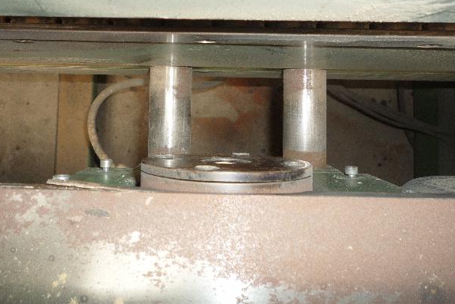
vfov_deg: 37.0
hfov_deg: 54.3
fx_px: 442
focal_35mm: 35
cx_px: 205
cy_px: 78
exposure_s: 1/30
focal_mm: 4.4
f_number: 2.8
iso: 100
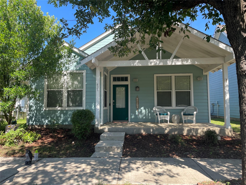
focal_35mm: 26
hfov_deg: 67.3
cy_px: 92
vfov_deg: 53.1
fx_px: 185
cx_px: 123
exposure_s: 1/785
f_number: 1.6
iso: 32
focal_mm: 4.2
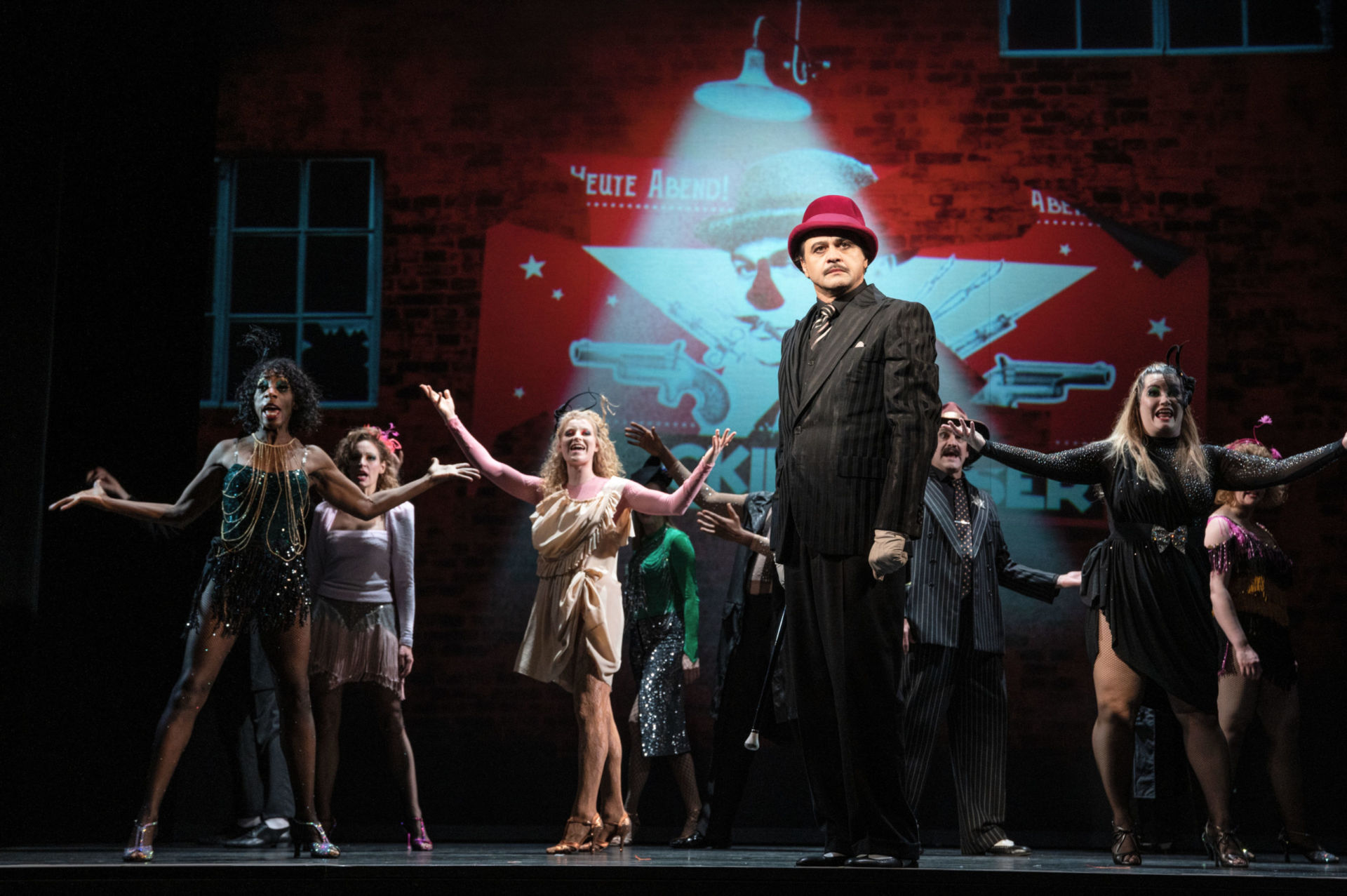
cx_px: 674
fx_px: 2318
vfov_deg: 21.9
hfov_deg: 32.4
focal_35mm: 62
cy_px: 448
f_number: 5
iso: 2000
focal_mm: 62
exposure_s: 1/100
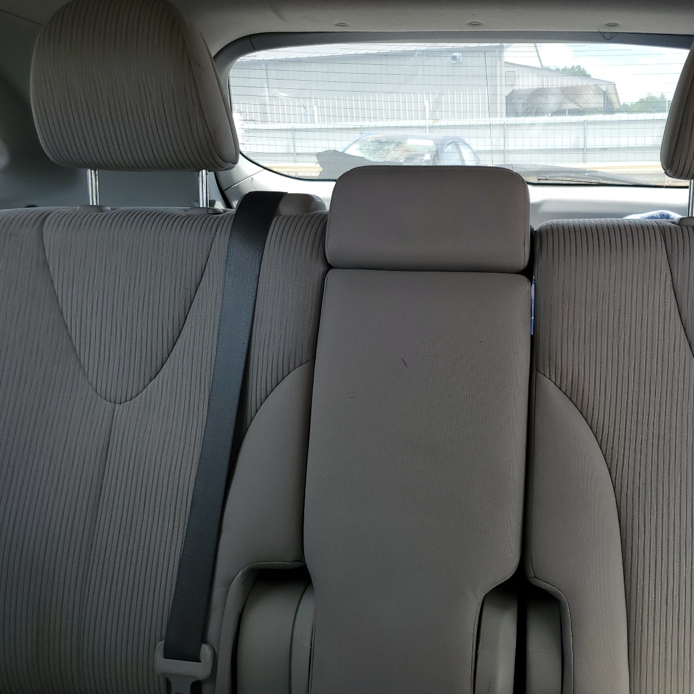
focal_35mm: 31
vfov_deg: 52.5
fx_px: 703
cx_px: 457
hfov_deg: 51.6
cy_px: 348
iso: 50
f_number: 1.5
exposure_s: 1/192
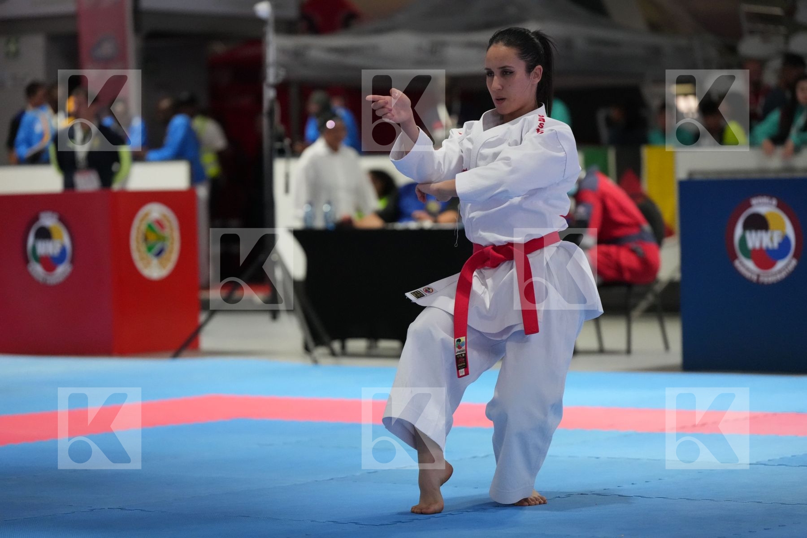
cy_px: 269
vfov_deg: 10.7
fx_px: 2869
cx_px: 404
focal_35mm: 128
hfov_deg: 16.0
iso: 6400
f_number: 2.8
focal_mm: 128
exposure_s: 1/500
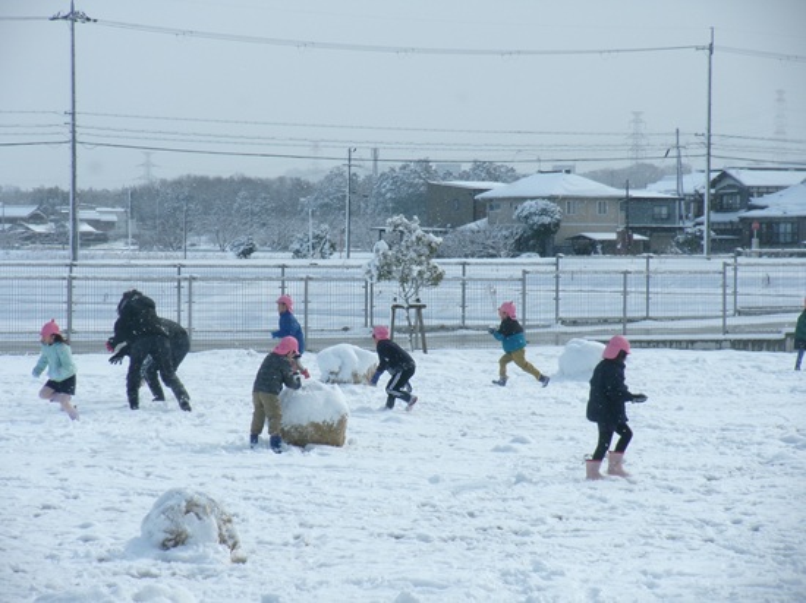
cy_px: 302
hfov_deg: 13.9
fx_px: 3305
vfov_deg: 10.4
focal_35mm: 142
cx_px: 403
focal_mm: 25.5
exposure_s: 1/400
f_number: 6.3
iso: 100
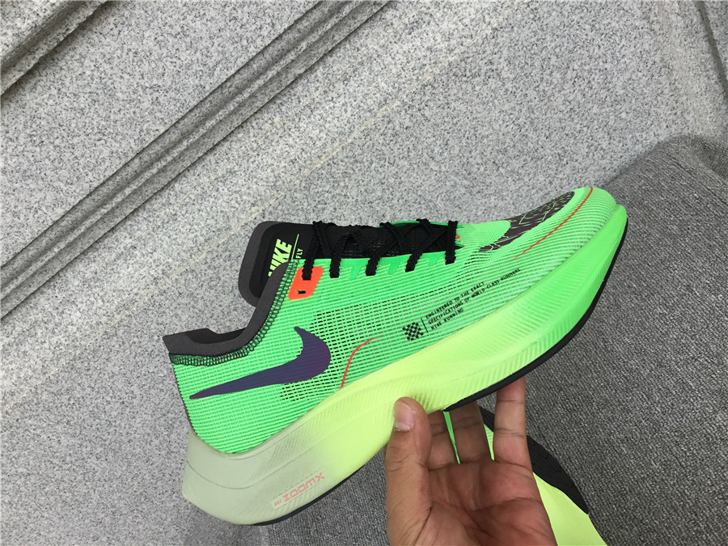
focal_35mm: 31
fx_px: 652
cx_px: 364
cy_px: 273
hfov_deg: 58.4
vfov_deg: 45.4
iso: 25
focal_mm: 3.3
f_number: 2.4
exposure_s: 1/397
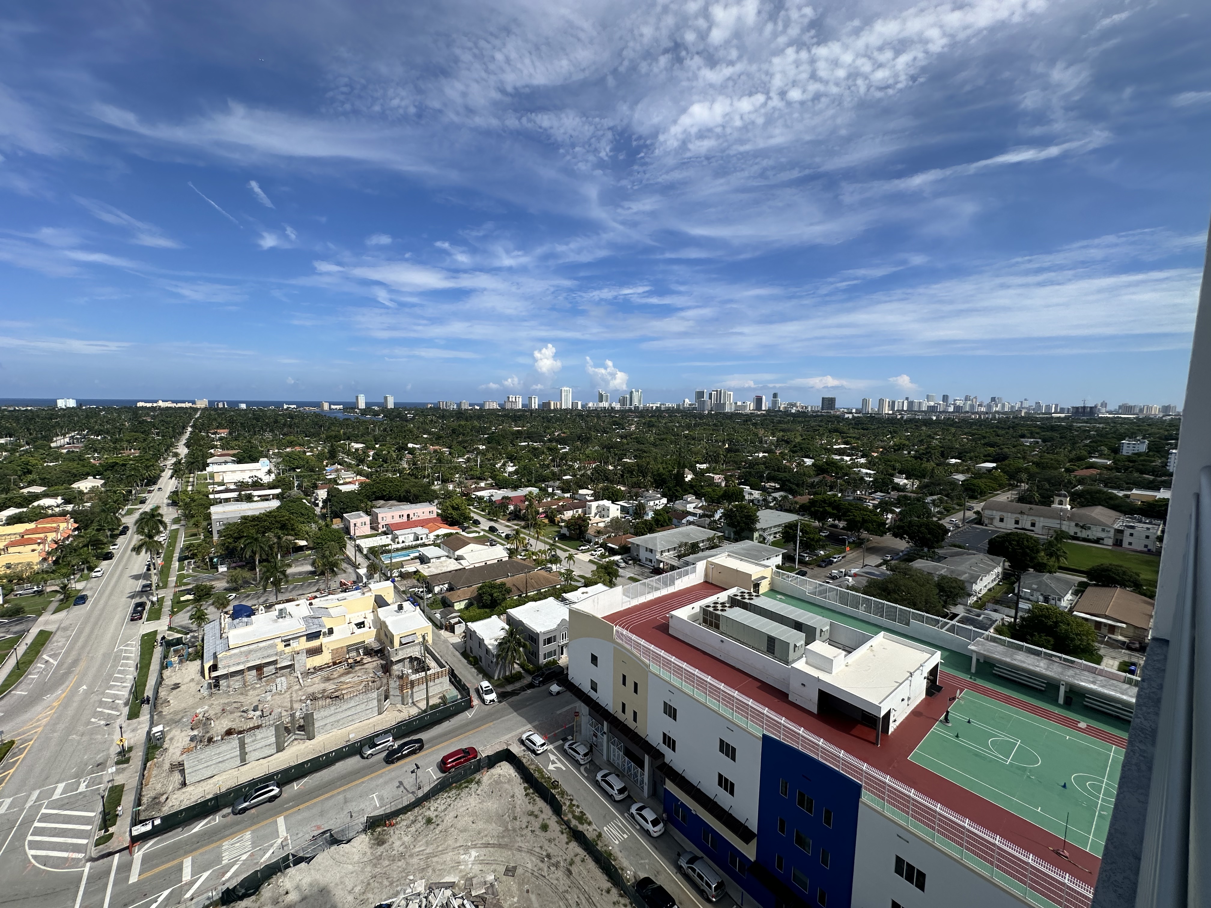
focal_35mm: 14
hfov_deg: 102.1
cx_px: 606
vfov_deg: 85.7
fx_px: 490
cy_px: 454
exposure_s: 1/2747
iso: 50
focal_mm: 2.22
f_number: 2.2
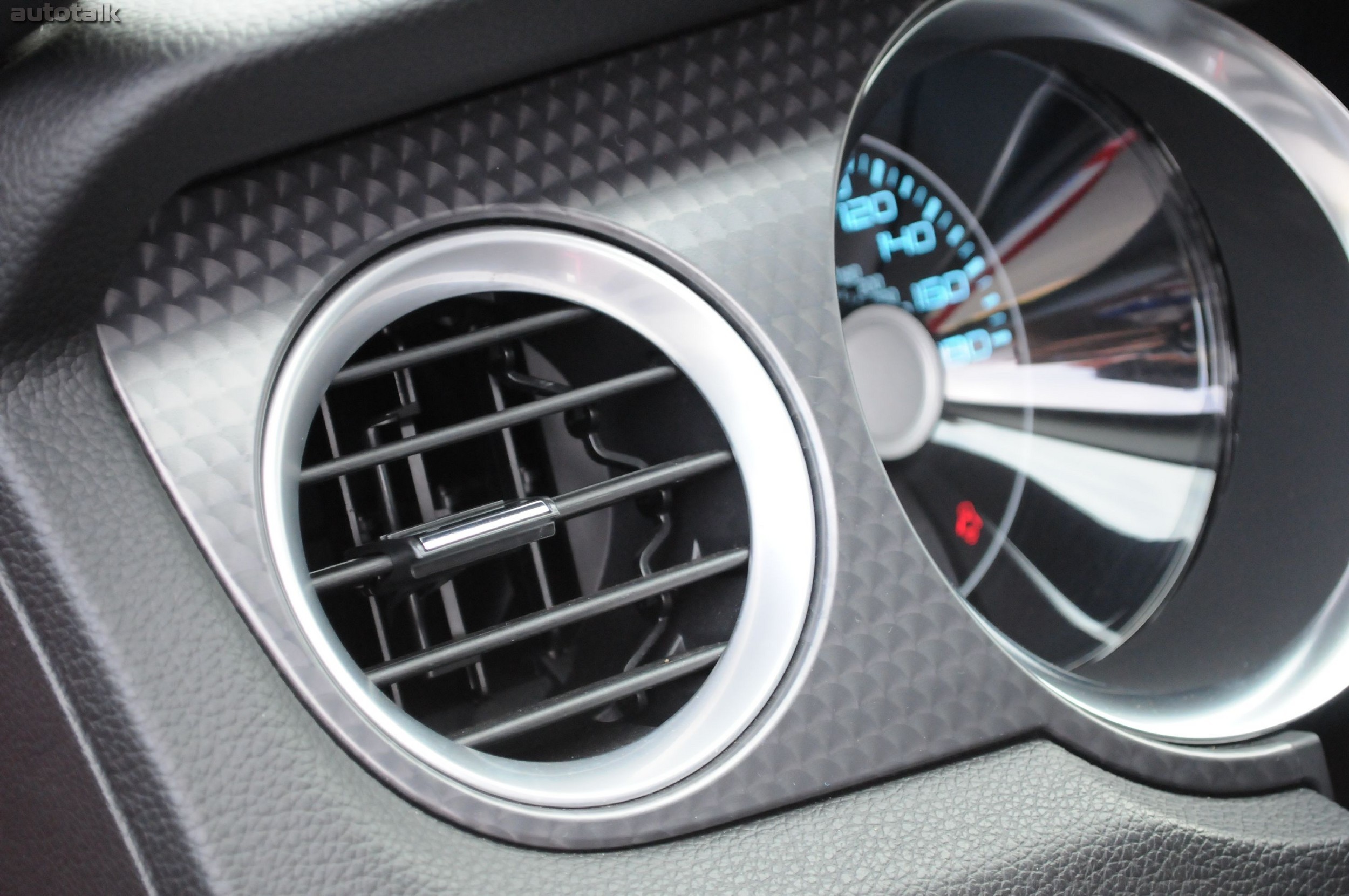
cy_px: 448
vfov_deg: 16.5
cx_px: 674
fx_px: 3088
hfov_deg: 24.6
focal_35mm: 82
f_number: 5.6
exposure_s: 1/100
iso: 2000
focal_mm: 55
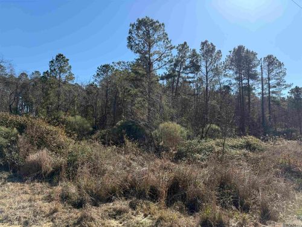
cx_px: 151
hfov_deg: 71.6
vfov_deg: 56.8
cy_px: 114
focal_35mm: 24
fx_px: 209
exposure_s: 1/3145
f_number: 1.78
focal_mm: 6.76
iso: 80
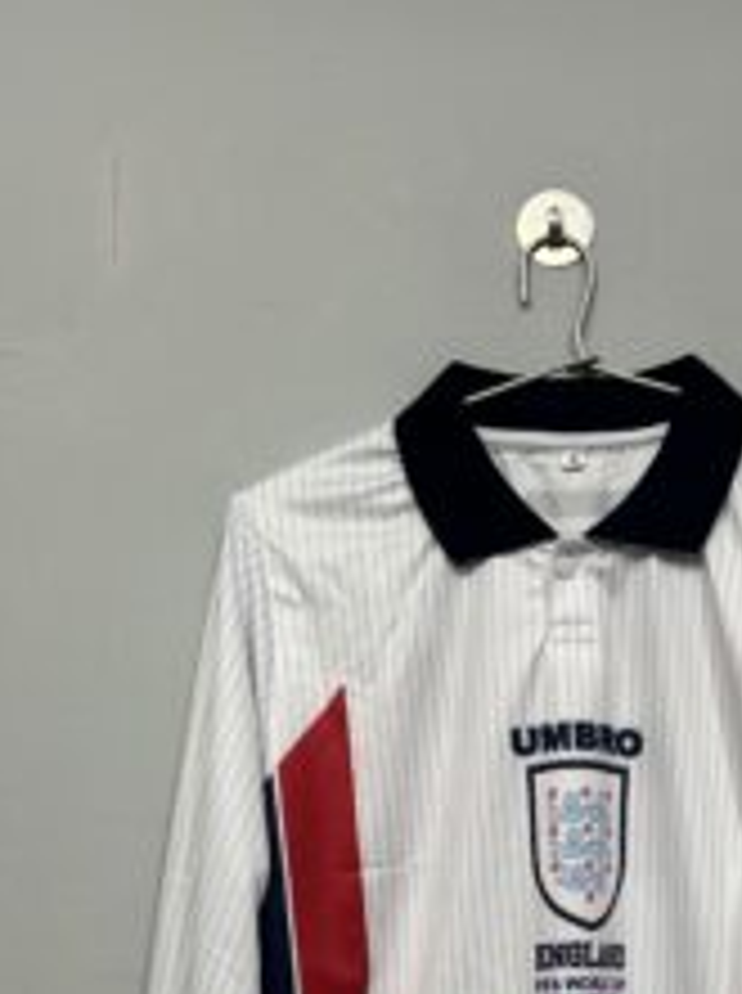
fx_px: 1576
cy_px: 884
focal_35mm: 55
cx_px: 558
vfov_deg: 33.3
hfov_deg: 26.1
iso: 80
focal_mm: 5.7
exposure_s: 1/50
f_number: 1.5
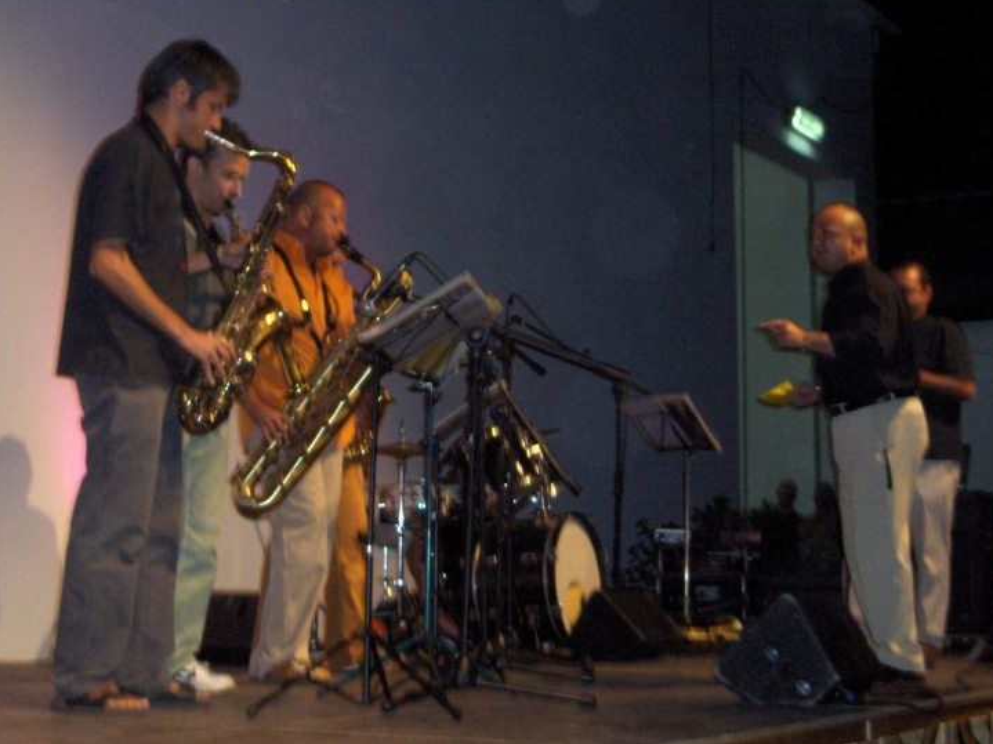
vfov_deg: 21.3
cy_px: 334
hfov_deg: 28.2
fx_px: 1979
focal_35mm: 69
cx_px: 548
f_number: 3.5
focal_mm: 10.19
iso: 189
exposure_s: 1/90
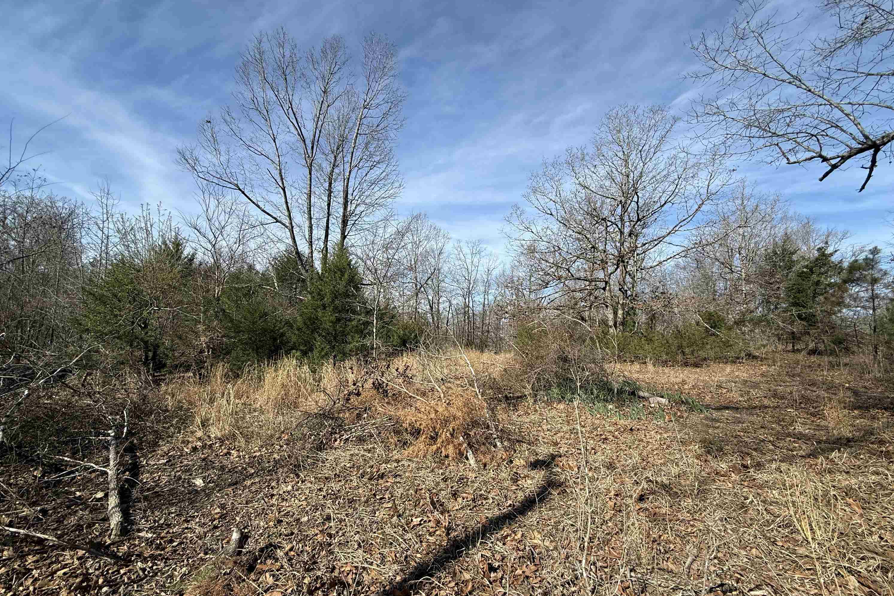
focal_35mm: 15
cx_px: 455
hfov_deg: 100.4
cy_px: 311
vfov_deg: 77.3
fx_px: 372
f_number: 2.2
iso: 50
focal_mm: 2.22
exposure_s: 1/1698
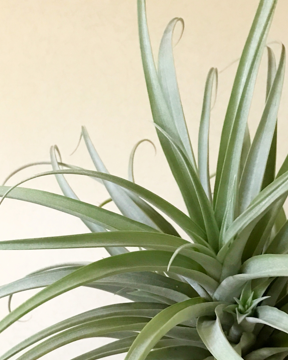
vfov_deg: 34.8
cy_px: 292
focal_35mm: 52
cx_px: 163
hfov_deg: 29.1
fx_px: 554
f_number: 1.8
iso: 100
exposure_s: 1/13
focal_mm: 3.99
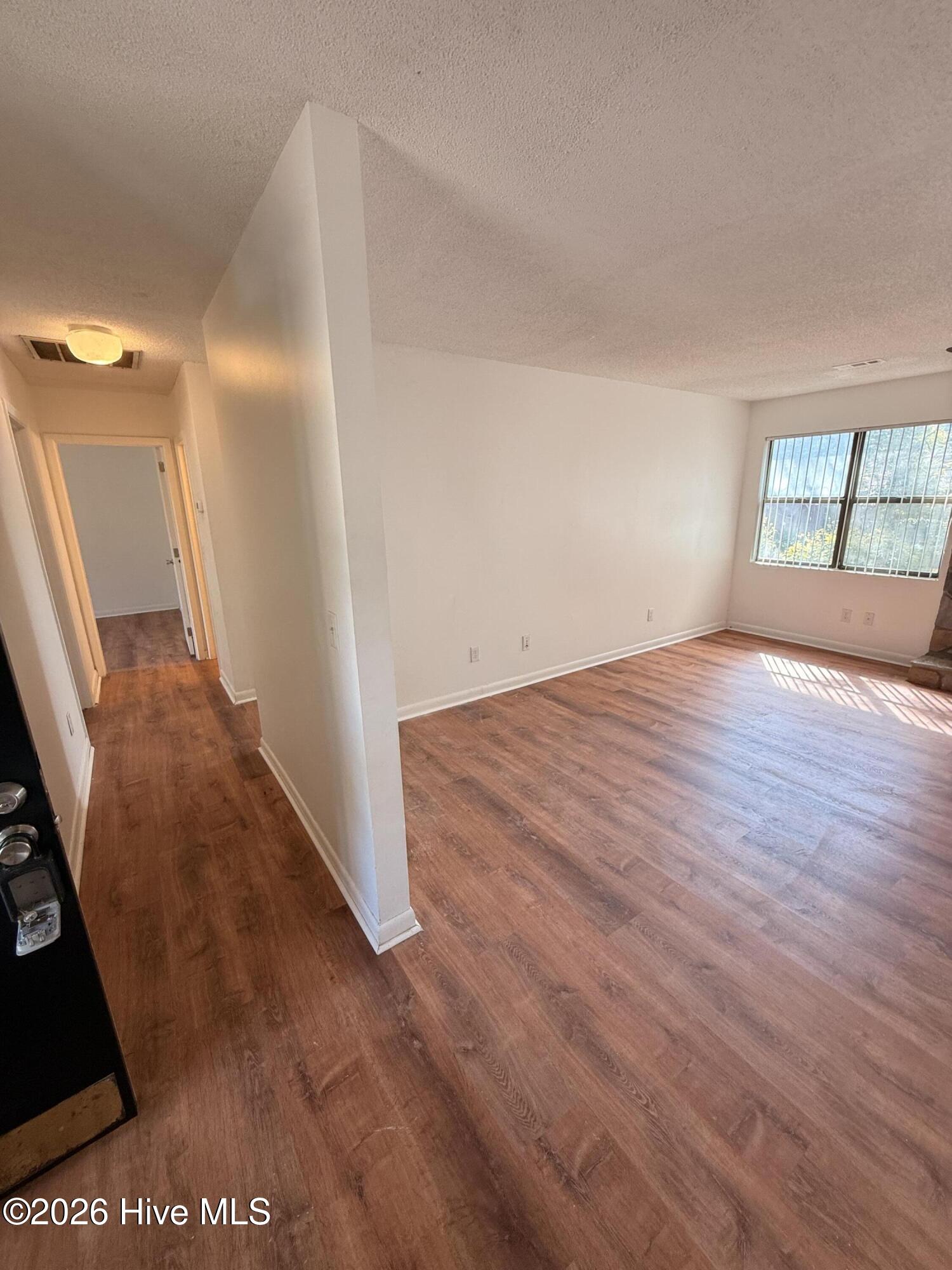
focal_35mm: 14
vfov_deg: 102.1
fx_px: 513
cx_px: 476
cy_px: 635
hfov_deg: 85.7
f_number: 2.2
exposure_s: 1/99
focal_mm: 2.22
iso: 125
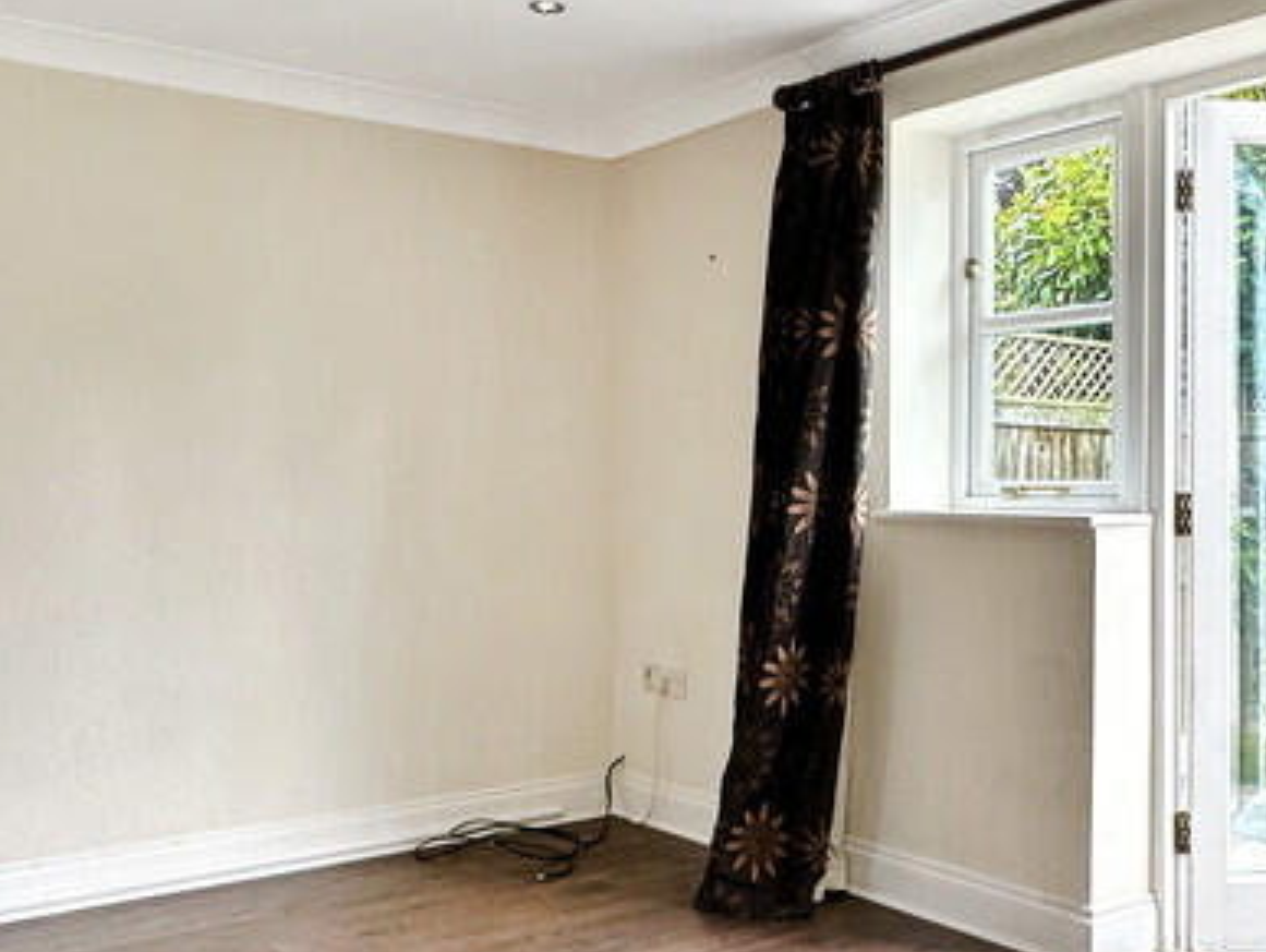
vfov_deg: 37.9
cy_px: 700
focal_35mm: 37
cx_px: 834
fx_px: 1354
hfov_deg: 49.3
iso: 64
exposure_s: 1/111
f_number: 2.2
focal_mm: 2.22
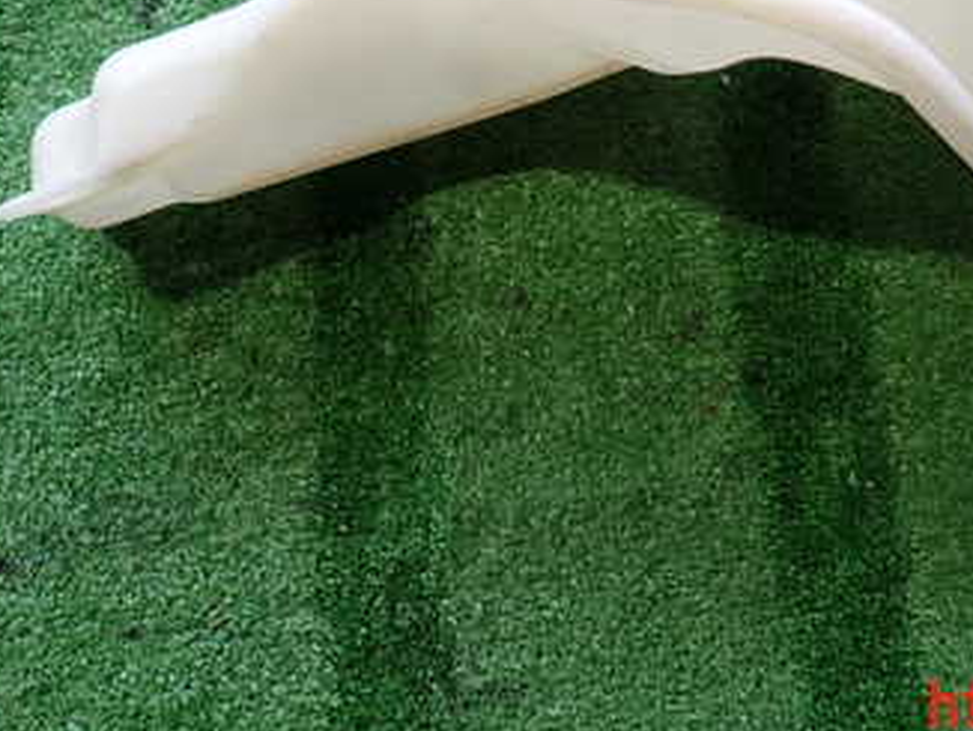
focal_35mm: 46
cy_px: 75
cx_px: 707
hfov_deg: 40.3
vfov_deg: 30.2
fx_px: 1294
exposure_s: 1/60
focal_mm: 4.5
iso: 200
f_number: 2
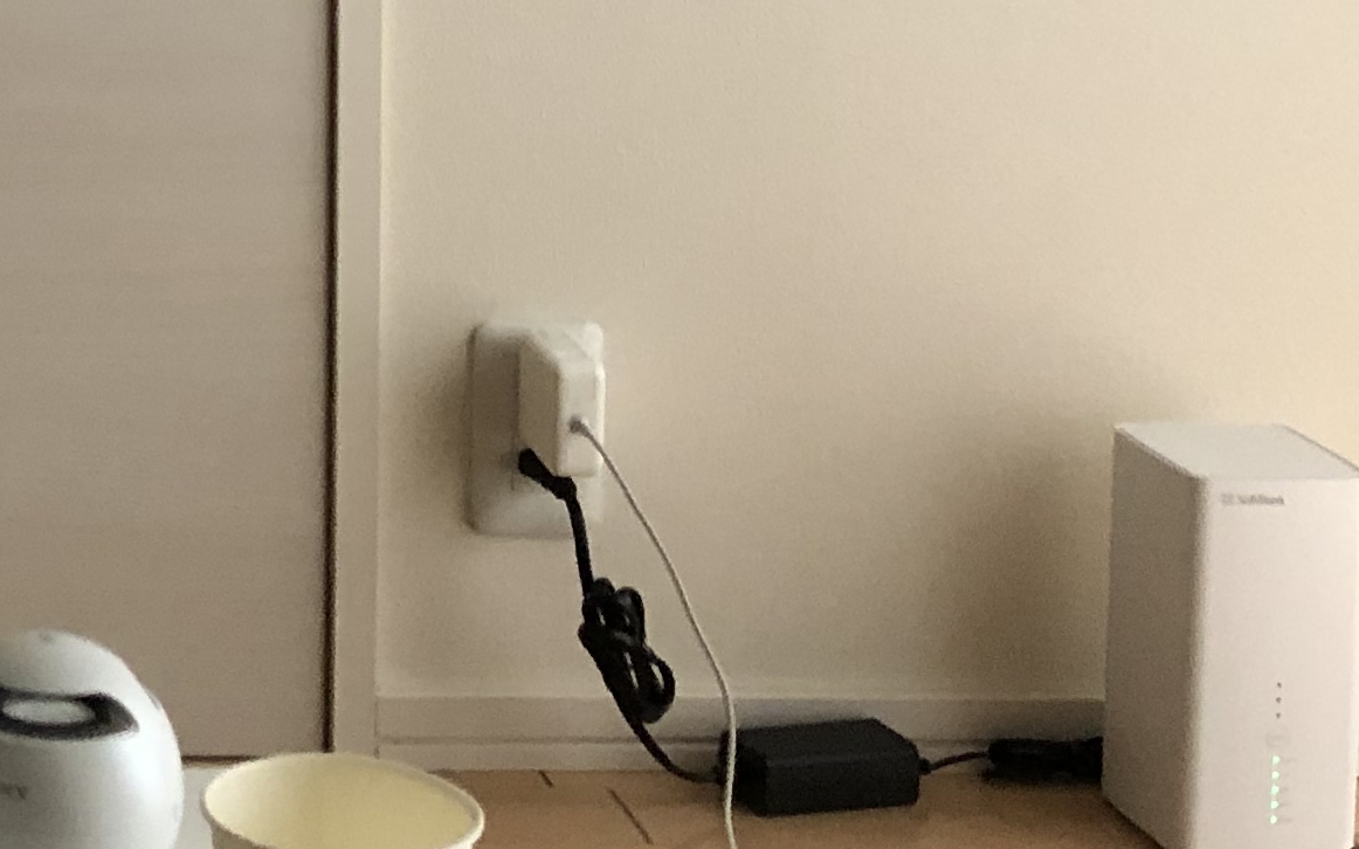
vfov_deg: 12.2
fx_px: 3814
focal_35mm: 103
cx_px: -791
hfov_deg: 17.7
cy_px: -334
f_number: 1.8
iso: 80
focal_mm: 3.99
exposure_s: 1/8
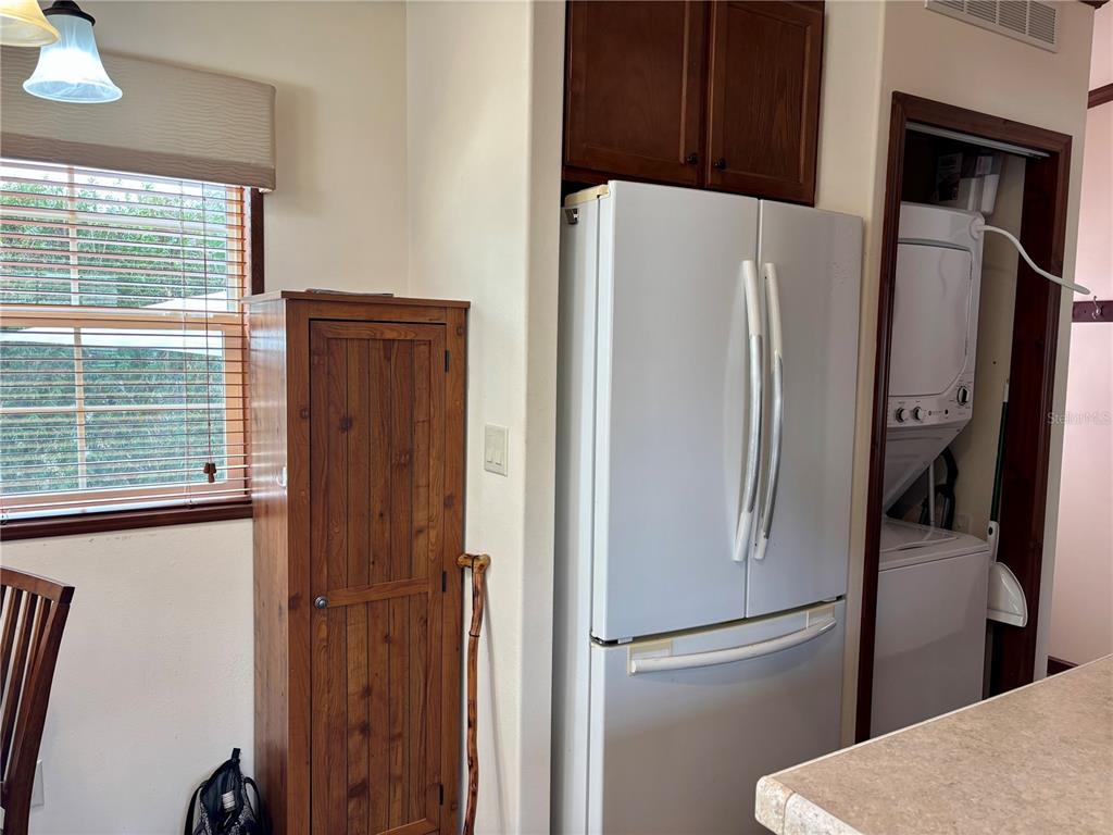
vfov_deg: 53.1
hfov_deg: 67.3
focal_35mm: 26
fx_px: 836
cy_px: 418
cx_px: 556
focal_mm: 5.96
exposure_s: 1/120
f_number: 1.6
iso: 64
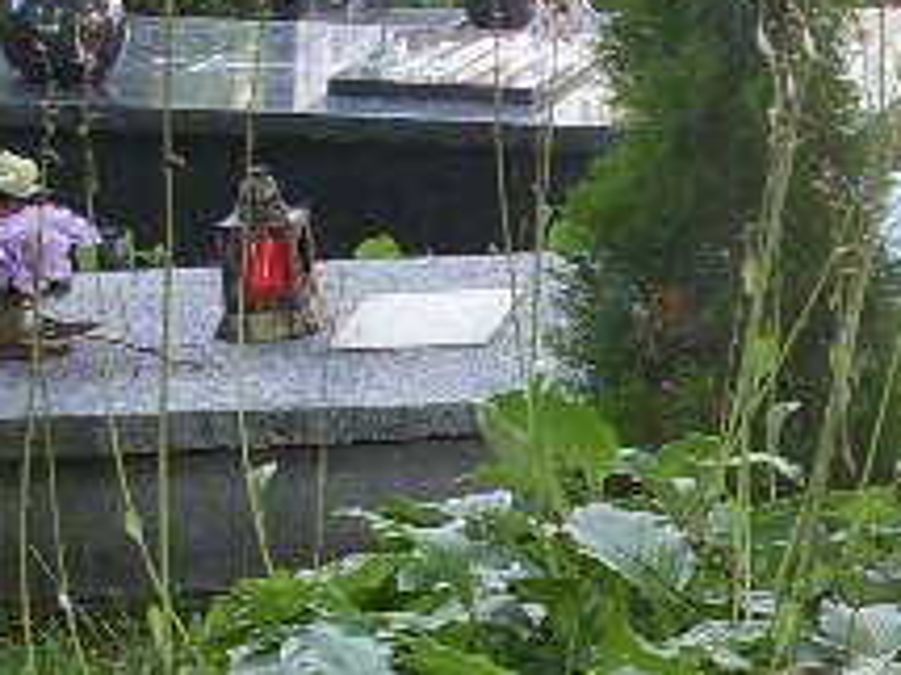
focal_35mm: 181
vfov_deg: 8.2
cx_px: 1668
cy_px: 579
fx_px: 4709
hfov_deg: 10.3
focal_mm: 6.3
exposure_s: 1/125
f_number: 2.8
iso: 80
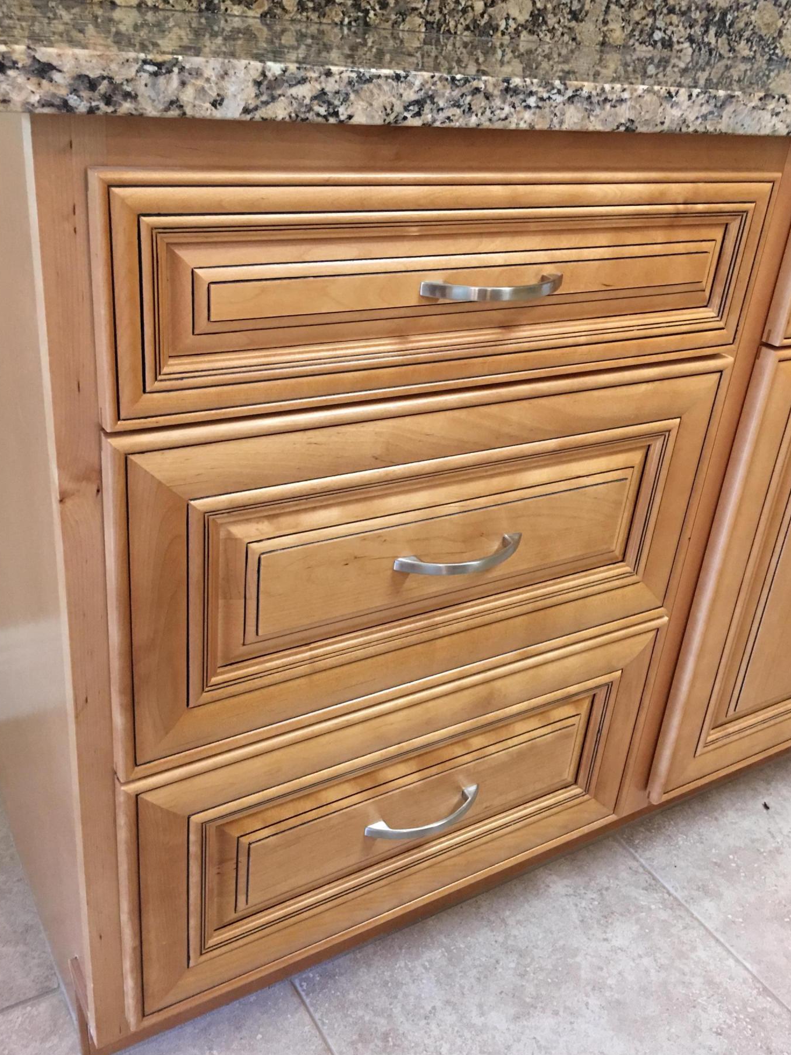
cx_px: 410
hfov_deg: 44.1
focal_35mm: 32
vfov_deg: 56.8
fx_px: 975
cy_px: 498
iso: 80
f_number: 2.2
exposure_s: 1/15
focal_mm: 4.15
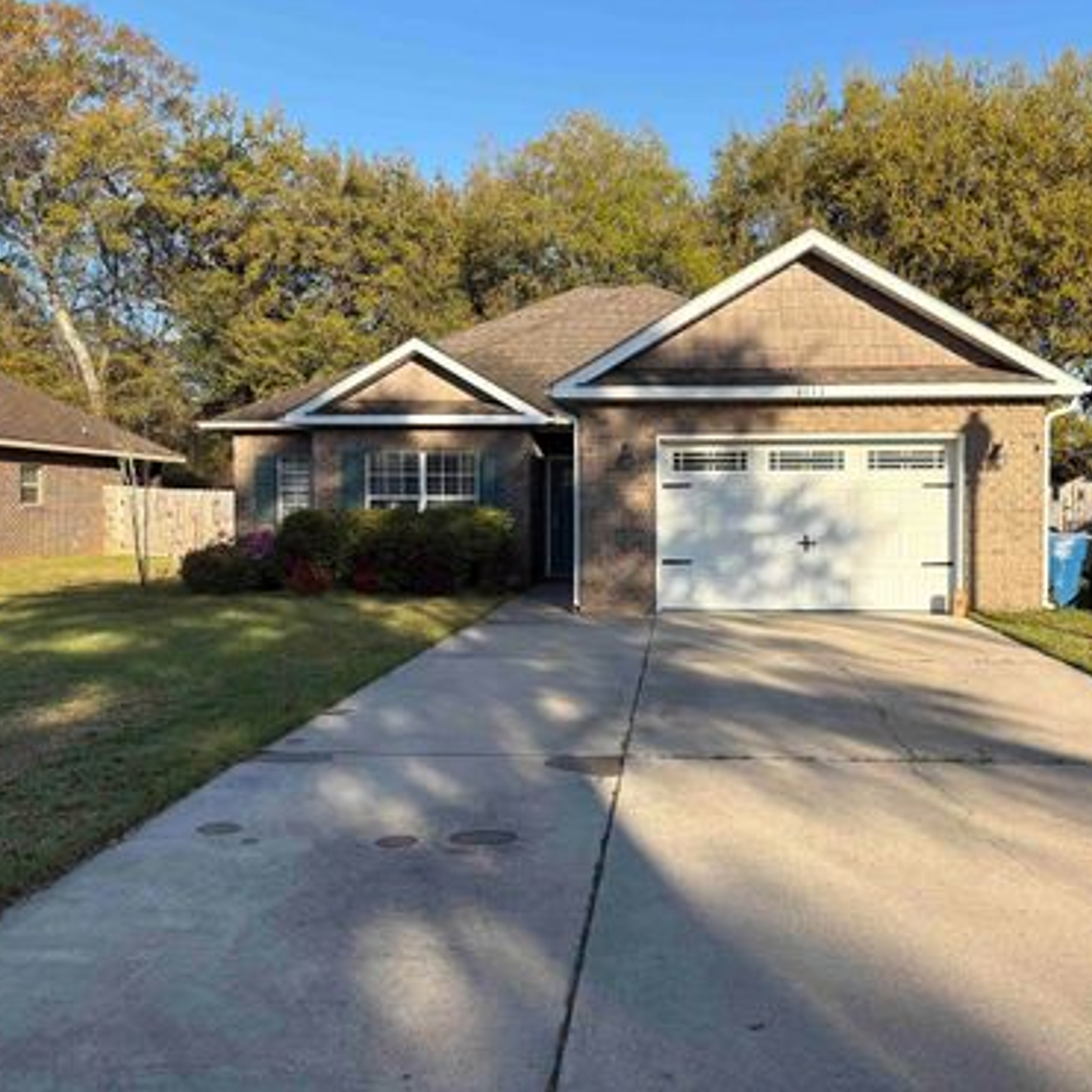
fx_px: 1106
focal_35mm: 31
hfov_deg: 52.2
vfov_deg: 52.5
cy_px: 543
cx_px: 645
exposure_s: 1/1953
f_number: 1.6
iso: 50
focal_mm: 5.96
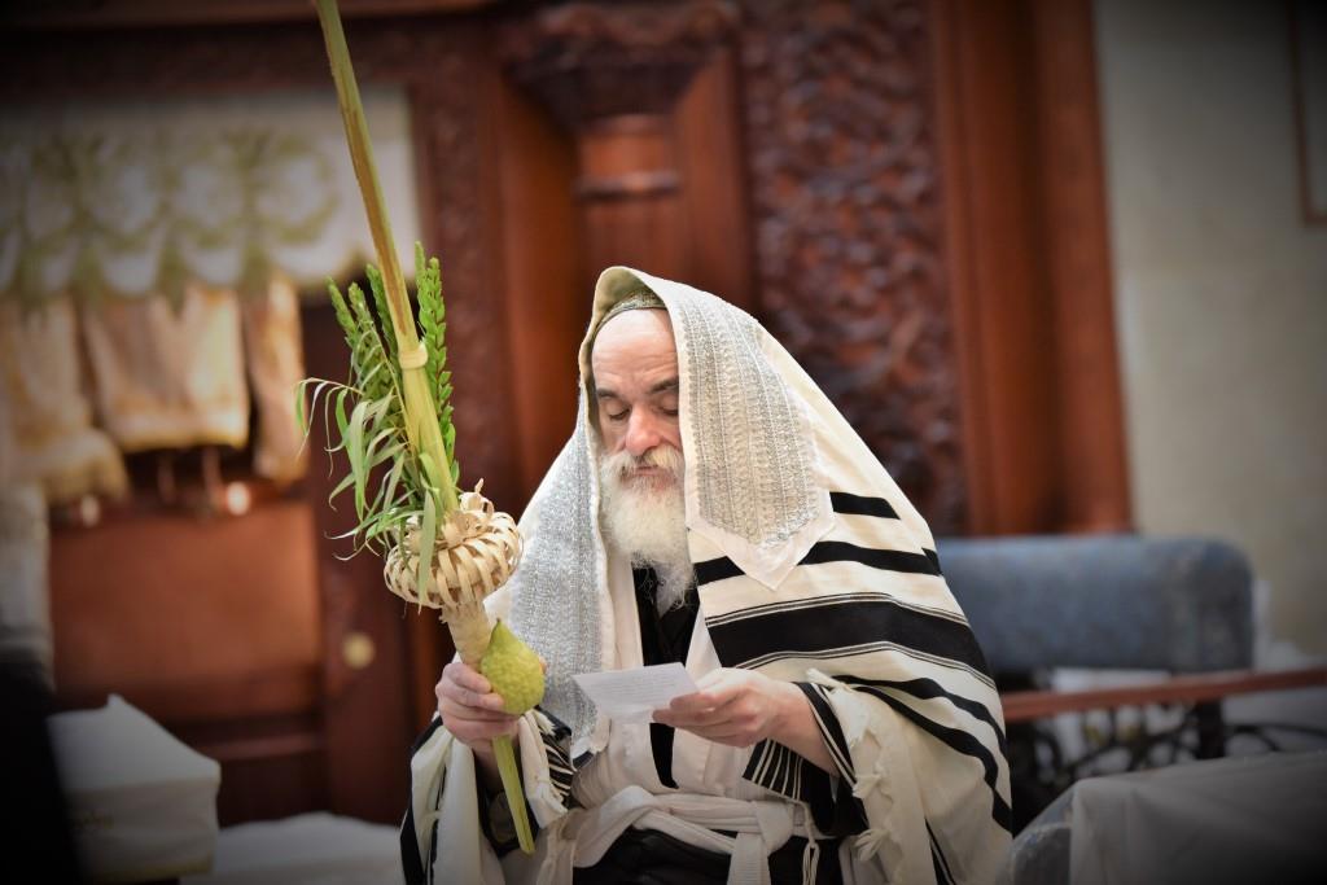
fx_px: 4792
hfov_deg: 15.8
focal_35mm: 130
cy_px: 442
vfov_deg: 10.6
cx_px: 664
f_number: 2.8
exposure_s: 1/640
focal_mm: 130
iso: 2000
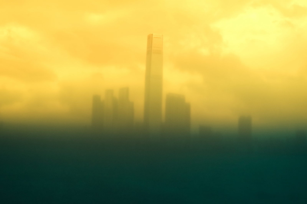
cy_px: 102
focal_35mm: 56
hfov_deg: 35.6
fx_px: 478
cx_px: 154
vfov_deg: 24.2
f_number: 4
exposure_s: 1/250
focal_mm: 37.6
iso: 2000
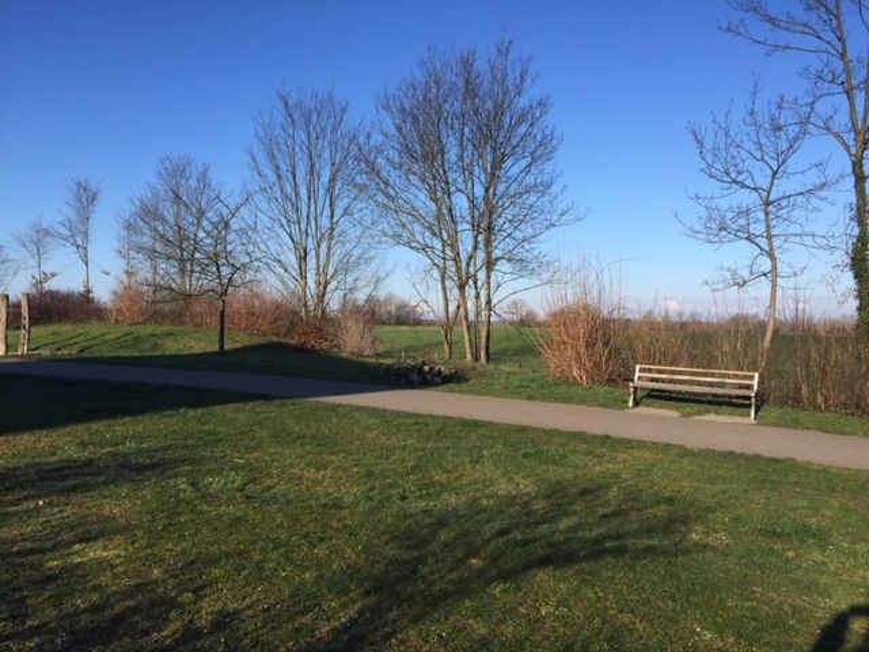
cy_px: 326
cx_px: 434
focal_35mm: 29
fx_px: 728
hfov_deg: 61.7
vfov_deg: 48.2
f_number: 2.2
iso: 32
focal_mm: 4.15
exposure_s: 1/1364
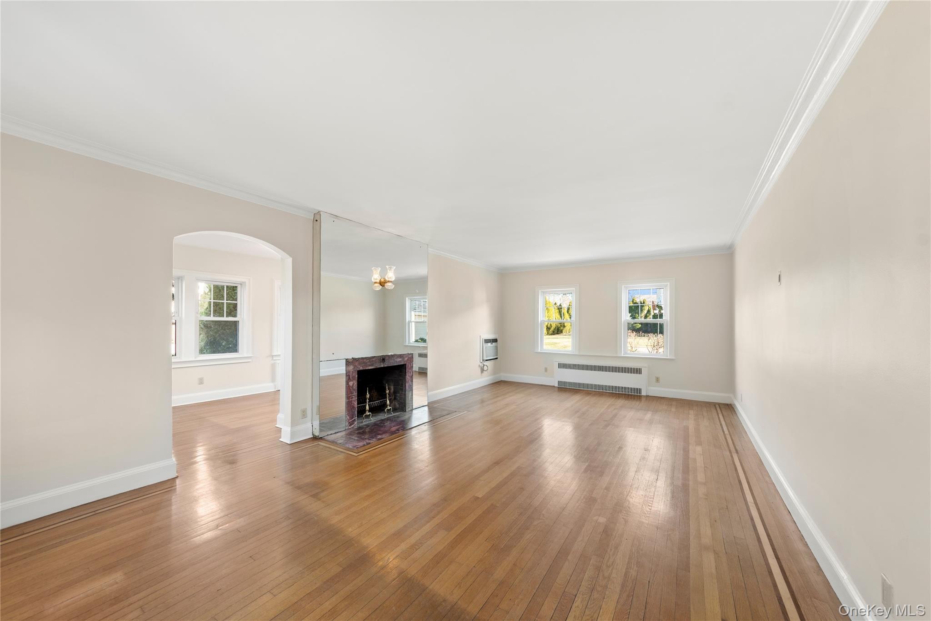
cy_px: 310
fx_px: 310
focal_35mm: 12
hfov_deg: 112.6
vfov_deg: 90.0
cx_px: 466
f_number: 8
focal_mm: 8
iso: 100
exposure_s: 1
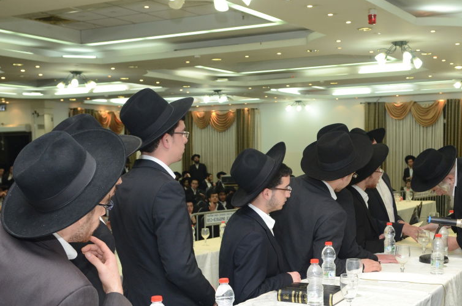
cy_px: 207
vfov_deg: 25.2
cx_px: 270
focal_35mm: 53
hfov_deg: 37.5
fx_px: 679
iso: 800
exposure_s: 1/125
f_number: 4.5
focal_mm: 26
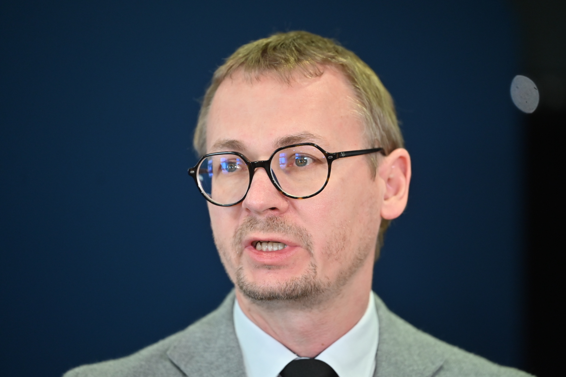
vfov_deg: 7.6
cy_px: 188
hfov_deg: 11.4
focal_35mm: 180
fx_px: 2830
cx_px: 283
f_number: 2.8
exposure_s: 1/200
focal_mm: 180
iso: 1100
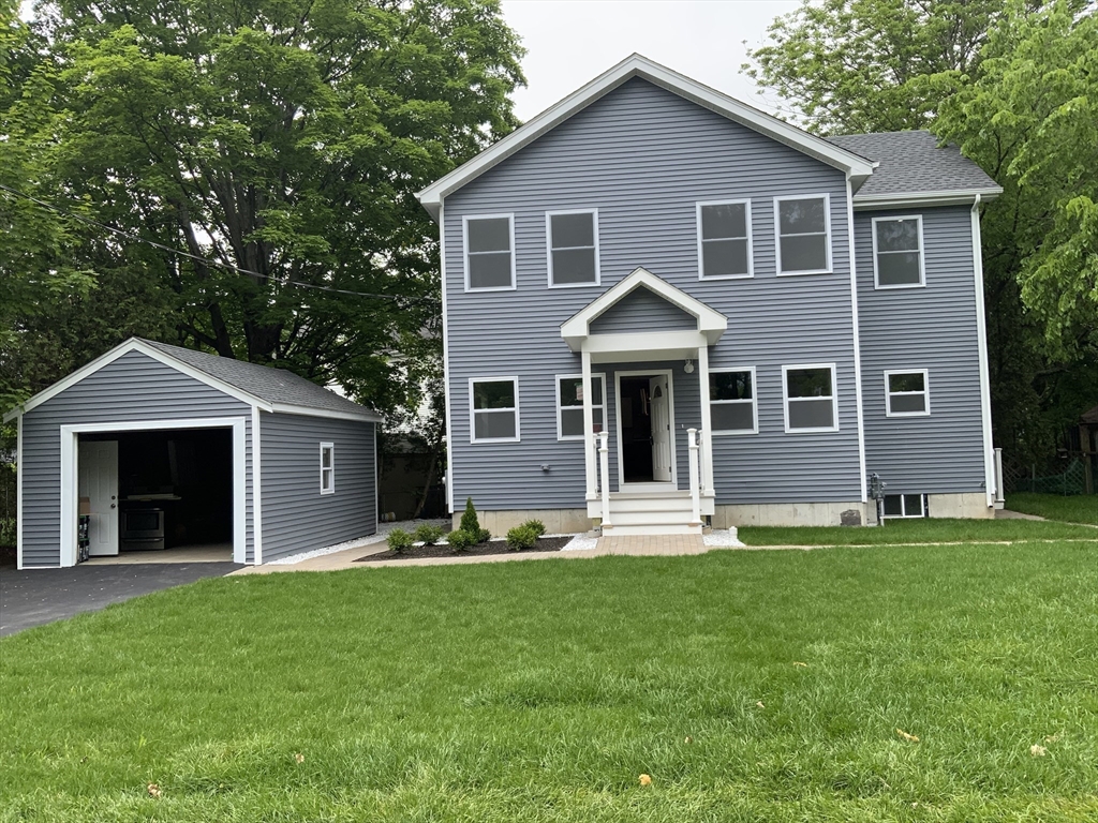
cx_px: 549
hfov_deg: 61.7
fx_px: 920
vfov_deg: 48.2
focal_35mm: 29
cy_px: 412
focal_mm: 3
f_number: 1.8
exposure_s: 1/620
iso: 16
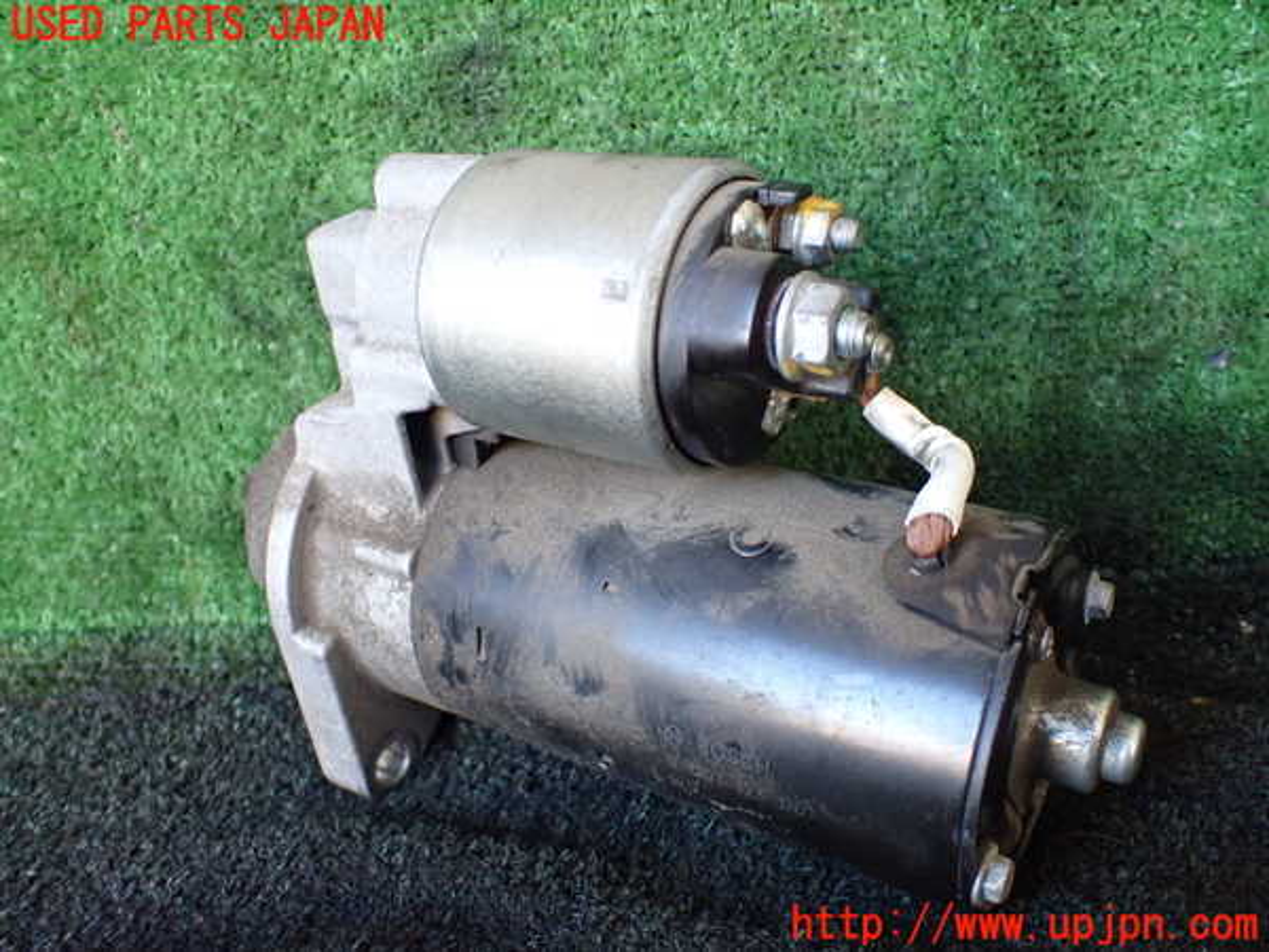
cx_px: 634
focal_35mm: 30
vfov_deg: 46.8
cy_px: 476
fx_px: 1100
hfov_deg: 60.0
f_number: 2.3
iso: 800
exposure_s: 1/125
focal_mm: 5.4
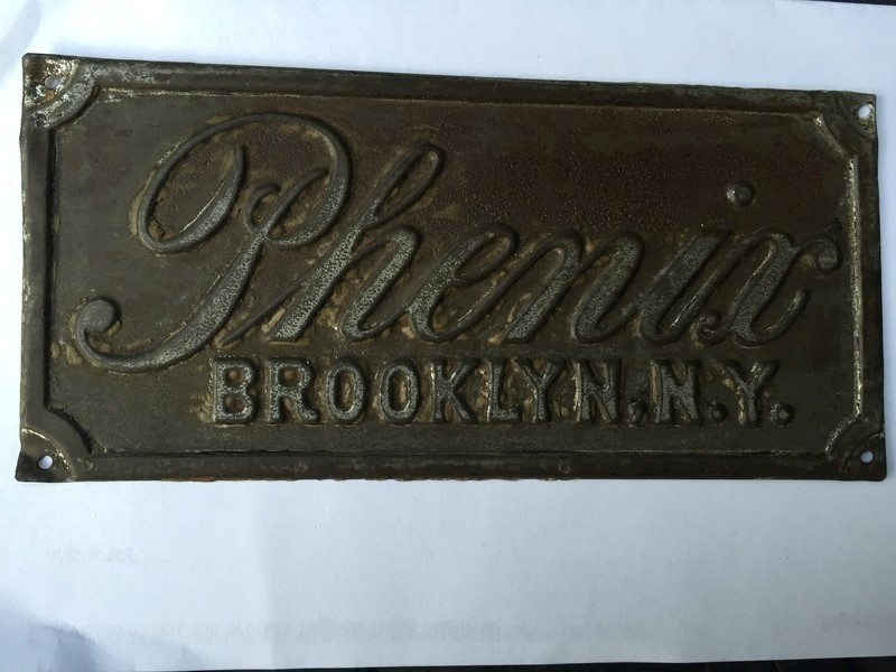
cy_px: 336
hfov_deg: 61.7
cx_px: 448
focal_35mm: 29
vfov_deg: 48.2
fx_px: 751
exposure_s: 1/40
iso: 32
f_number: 2.2
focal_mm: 4.15
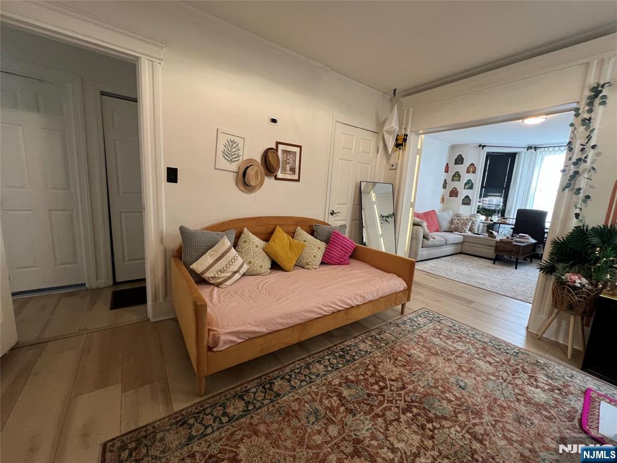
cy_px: 232
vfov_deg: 89.9
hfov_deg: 106.2
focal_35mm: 13
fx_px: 232
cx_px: 308
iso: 160
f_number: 1.8
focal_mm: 1.57
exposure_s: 1/60
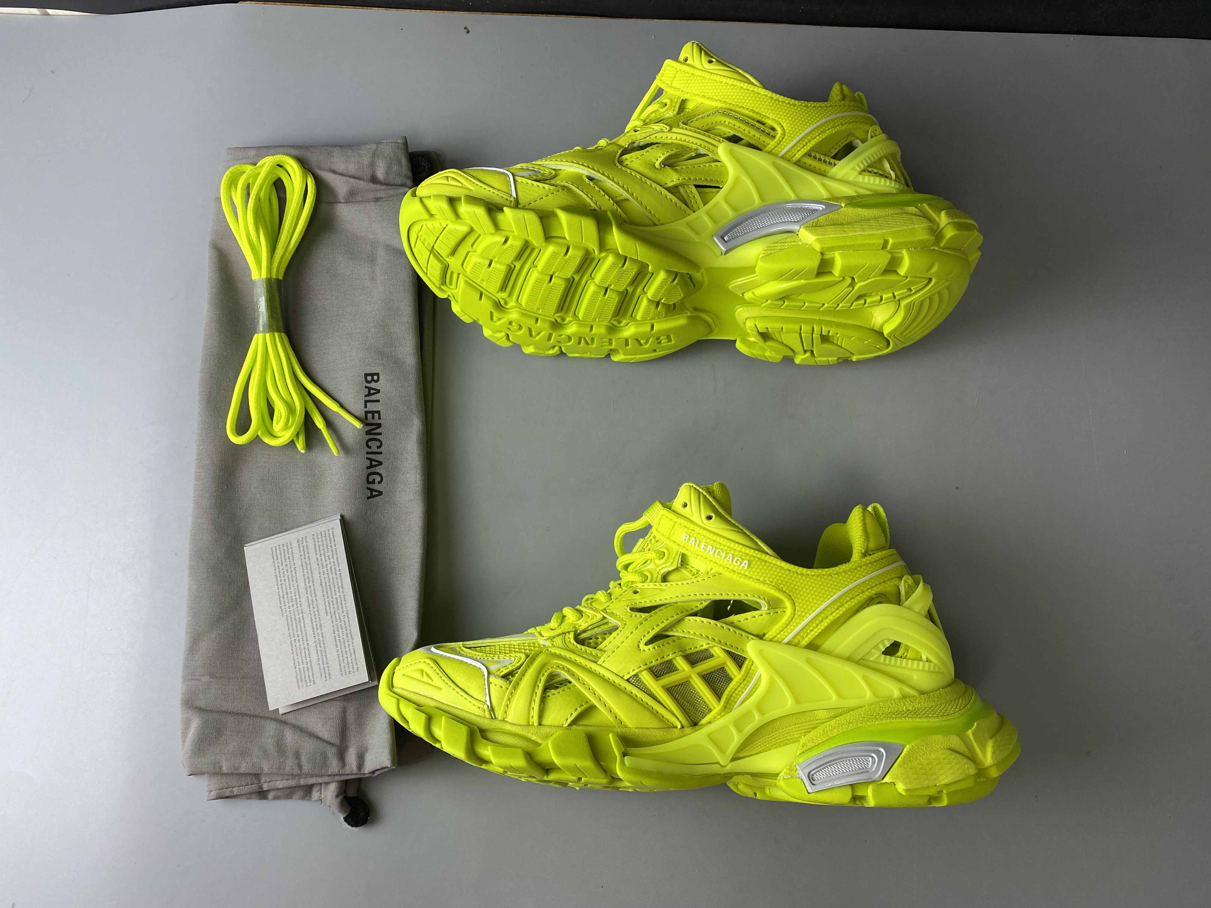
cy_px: 454
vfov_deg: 53.1
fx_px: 910
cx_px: 606
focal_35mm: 26
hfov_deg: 67.3
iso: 80
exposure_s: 1/100
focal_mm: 4.25
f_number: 1.8
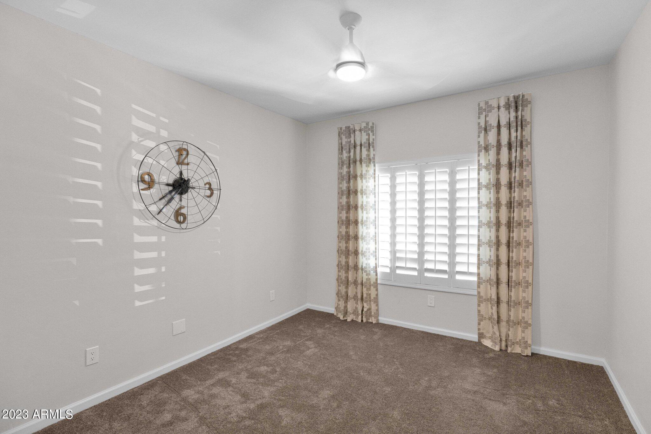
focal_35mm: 16
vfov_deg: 73.8
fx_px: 289
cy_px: 217
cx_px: 326
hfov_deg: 96.7
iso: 1600
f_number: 5.6
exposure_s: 1/30
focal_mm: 16
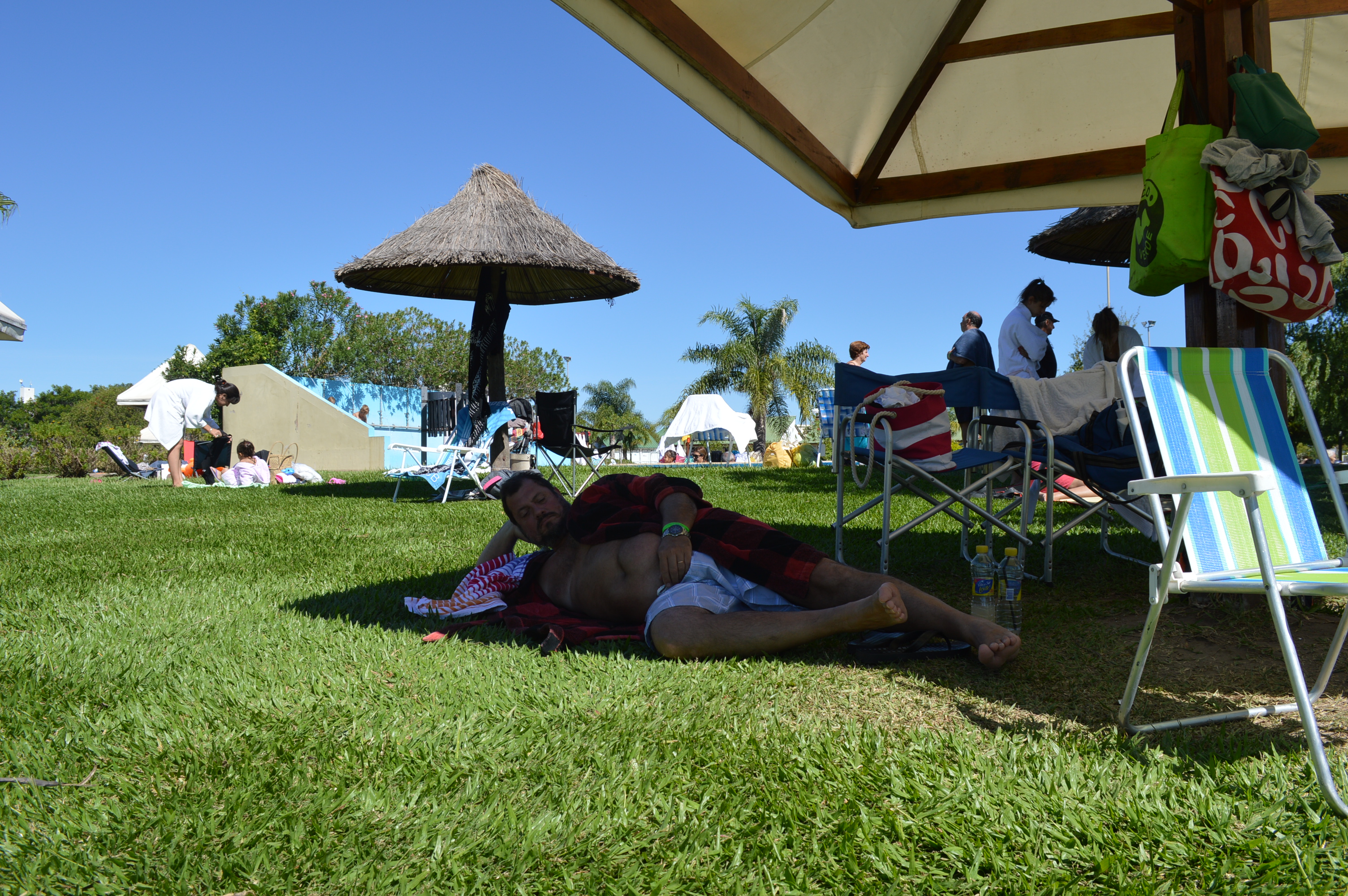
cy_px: 448
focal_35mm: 27
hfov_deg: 67.4
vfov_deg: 47.8
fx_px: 1010
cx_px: 674
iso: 100
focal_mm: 18
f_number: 8
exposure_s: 1/250
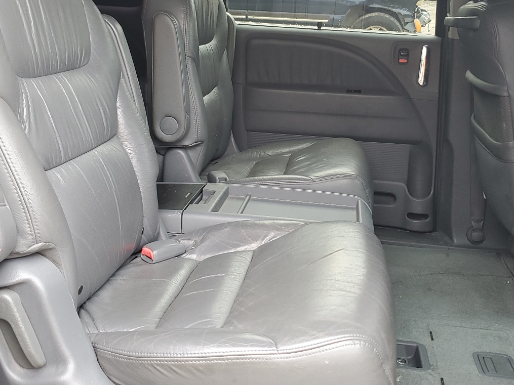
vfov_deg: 34.9
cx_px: 254
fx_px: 609
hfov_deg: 45.8
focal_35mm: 41
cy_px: 134
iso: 59
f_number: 1.5
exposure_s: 1/60.2
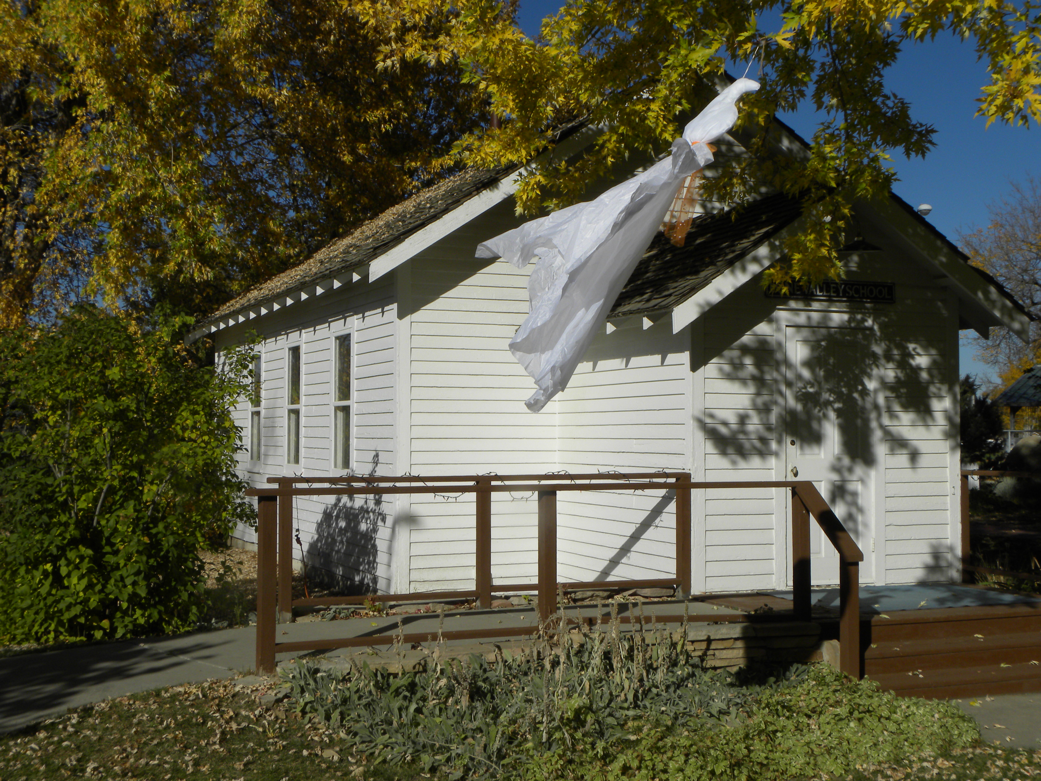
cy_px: 390
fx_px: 1383
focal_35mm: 46
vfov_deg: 31.5
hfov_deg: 41.2
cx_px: 520
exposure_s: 1/550
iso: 64
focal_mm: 8.2
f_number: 7.1
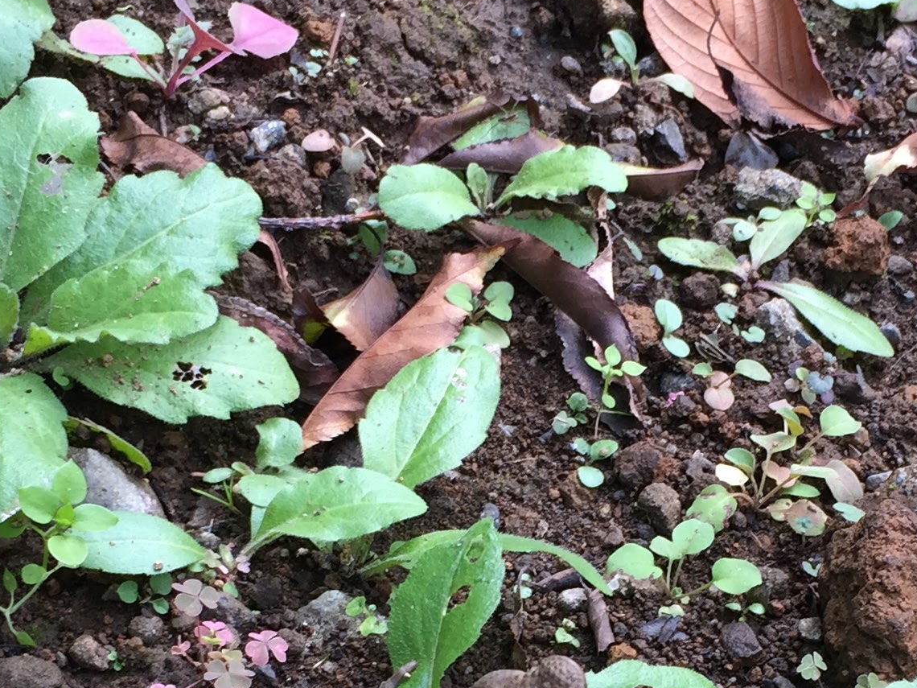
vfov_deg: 17.5
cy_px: 651
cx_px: 573
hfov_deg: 23.5
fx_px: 2199
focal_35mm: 83
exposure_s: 1/120
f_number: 2.2
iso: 32
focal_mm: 4.15
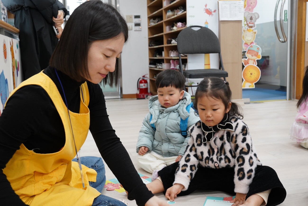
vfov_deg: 31.2
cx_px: 154
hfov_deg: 45.4
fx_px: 368
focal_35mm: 43
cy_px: 103
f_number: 10
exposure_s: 1/25
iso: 2500
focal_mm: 43
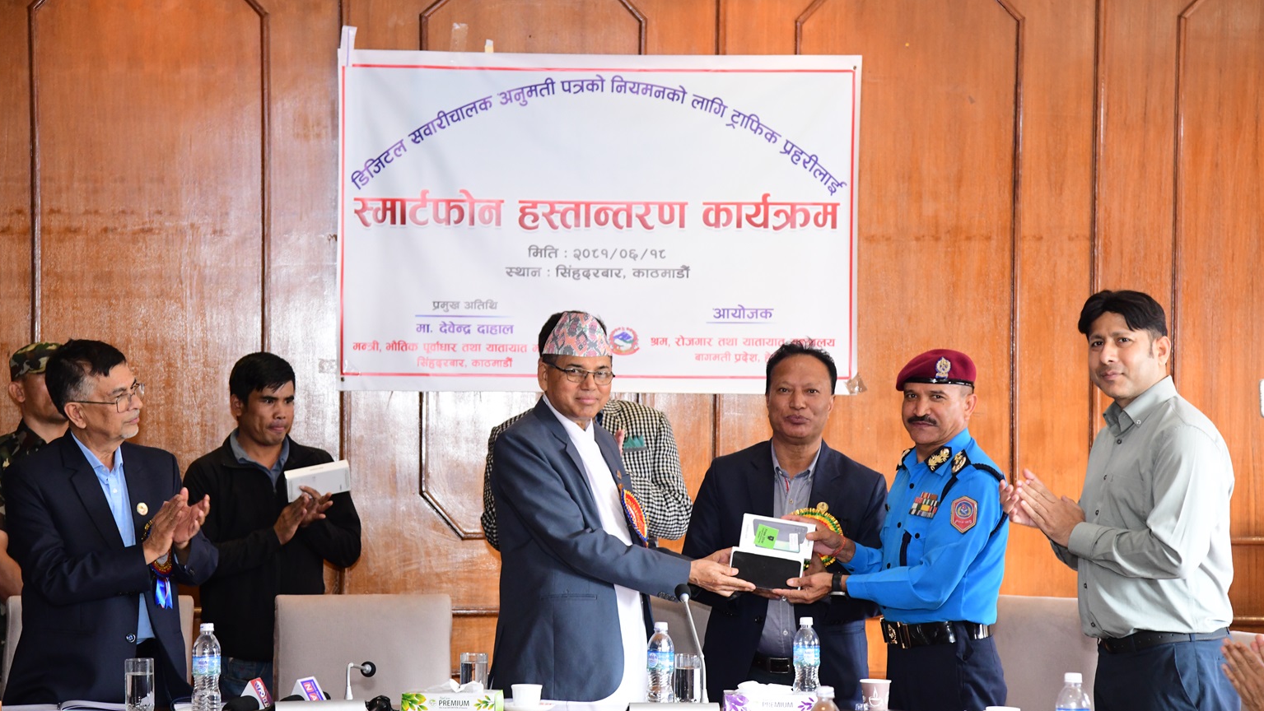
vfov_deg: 11.3
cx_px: 602
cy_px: 386
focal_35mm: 107
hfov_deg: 20.0
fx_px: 3587
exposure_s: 1/100
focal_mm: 95
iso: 4000
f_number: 5
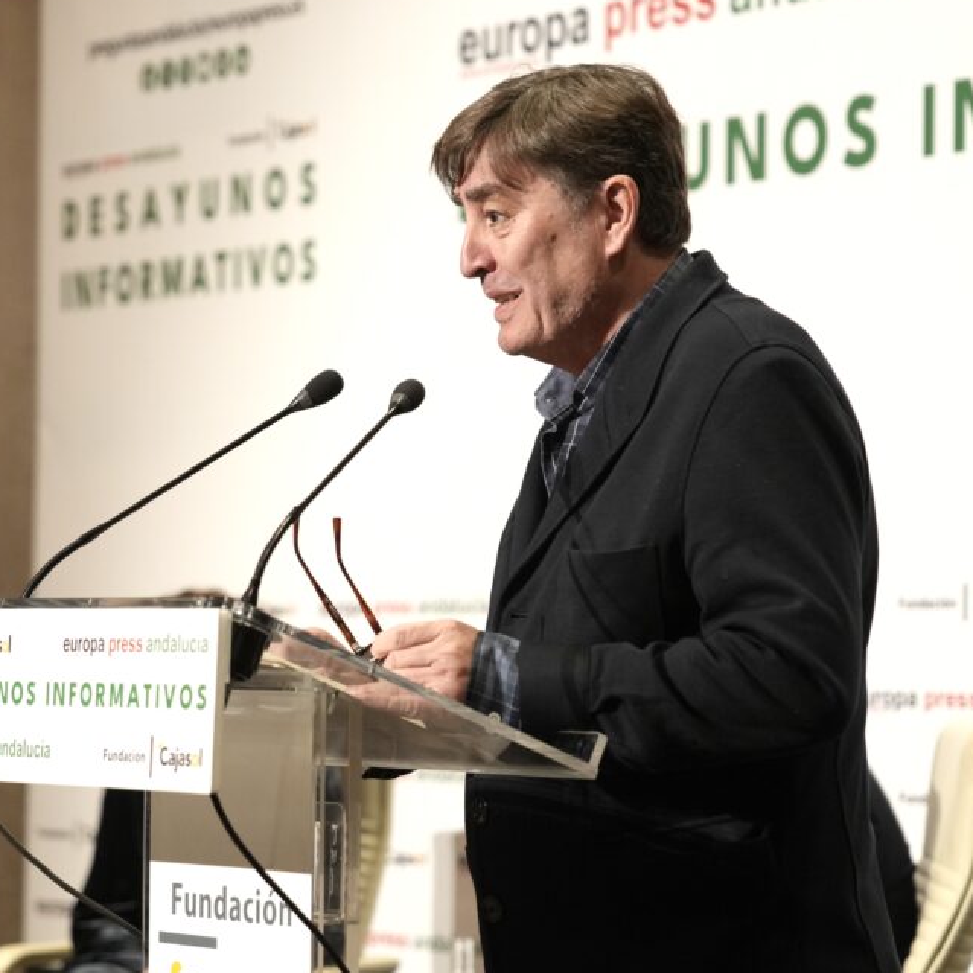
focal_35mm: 143
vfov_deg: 12.2
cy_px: 473
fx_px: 4548
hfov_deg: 12.2
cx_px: 375
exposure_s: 1/250
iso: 1600
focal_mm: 70
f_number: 2.8
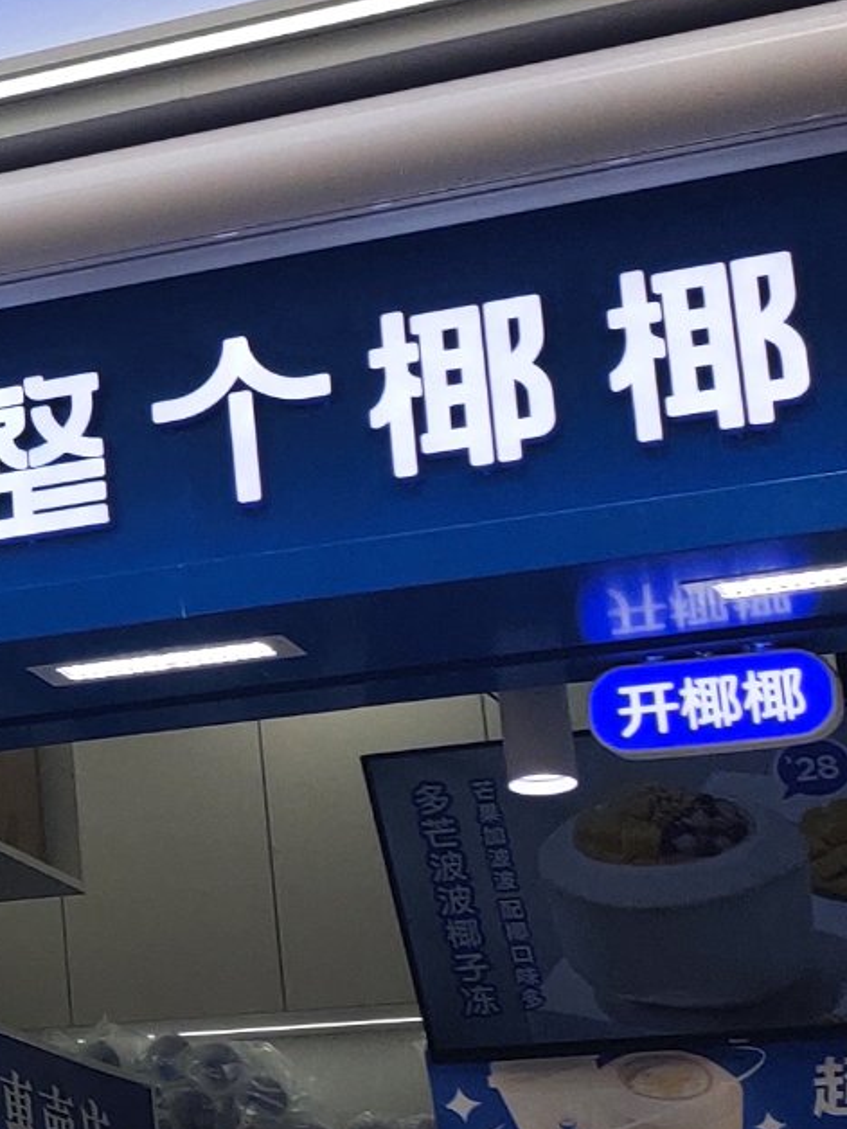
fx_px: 3262
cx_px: -991
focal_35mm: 100
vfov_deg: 19.6
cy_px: 587
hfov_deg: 12.5
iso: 56
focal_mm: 4.76
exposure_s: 1/526
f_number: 1.79
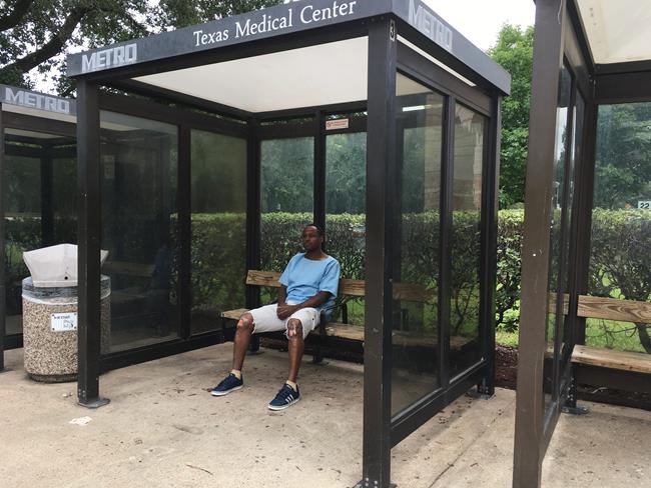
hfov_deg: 61.6
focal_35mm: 29
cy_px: 244
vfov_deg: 48.3
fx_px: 546
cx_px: 326
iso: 25
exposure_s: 1/337
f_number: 2.2
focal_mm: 4.15
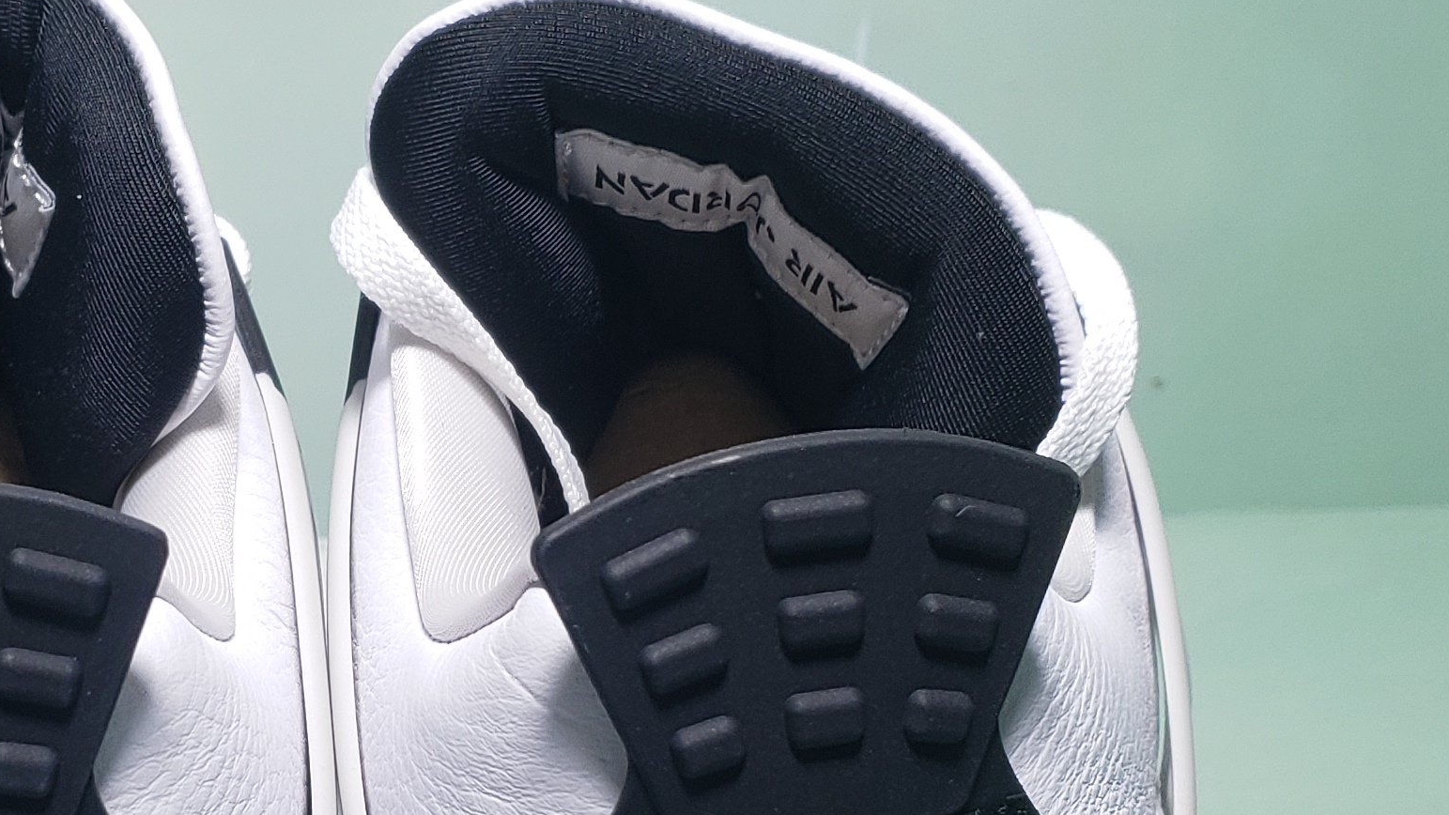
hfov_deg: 28.3
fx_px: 2843
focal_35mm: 74
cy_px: 677
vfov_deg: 16.2
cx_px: 424
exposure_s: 1/316
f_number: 1.5
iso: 50
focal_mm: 4.3
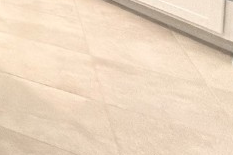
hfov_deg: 17.6
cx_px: -265
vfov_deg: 15.8
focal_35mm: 64
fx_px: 414
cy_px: -169
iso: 100
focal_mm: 2.22
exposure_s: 1/120
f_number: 2.2
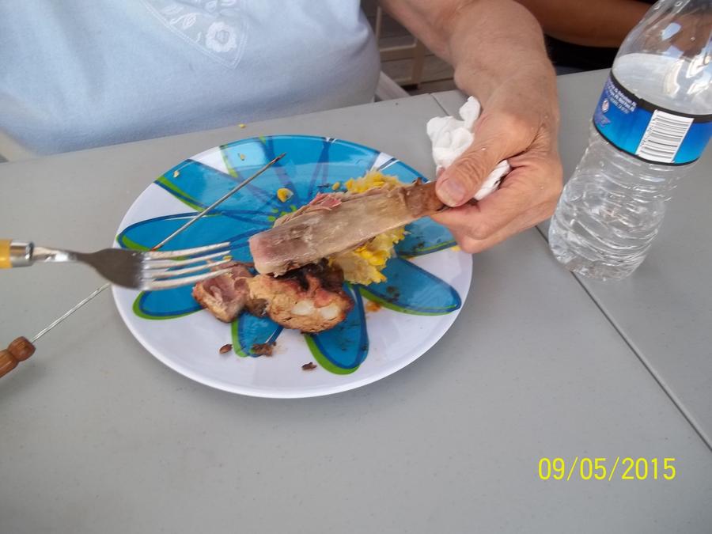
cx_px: 356
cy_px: 267
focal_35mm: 32
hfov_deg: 56.8
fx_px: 658
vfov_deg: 44.2
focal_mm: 5.7
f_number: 2.9
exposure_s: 1/80
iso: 64
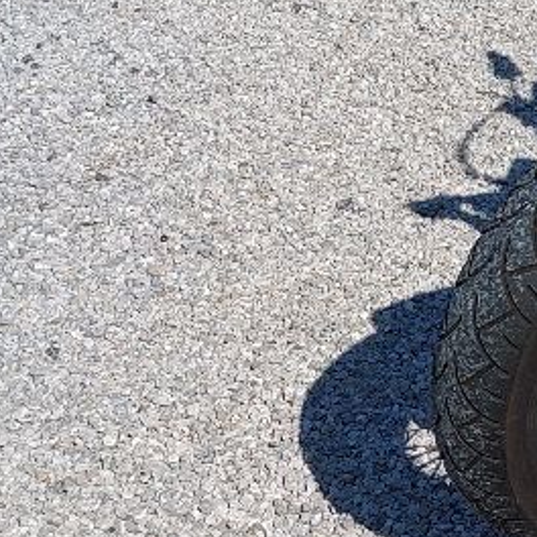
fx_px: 1878
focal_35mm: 107
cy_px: 104
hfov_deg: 14.5
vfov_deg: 16.2
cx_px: 930
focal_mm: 5.23
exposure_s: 1/1573
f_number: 1.8
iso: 25
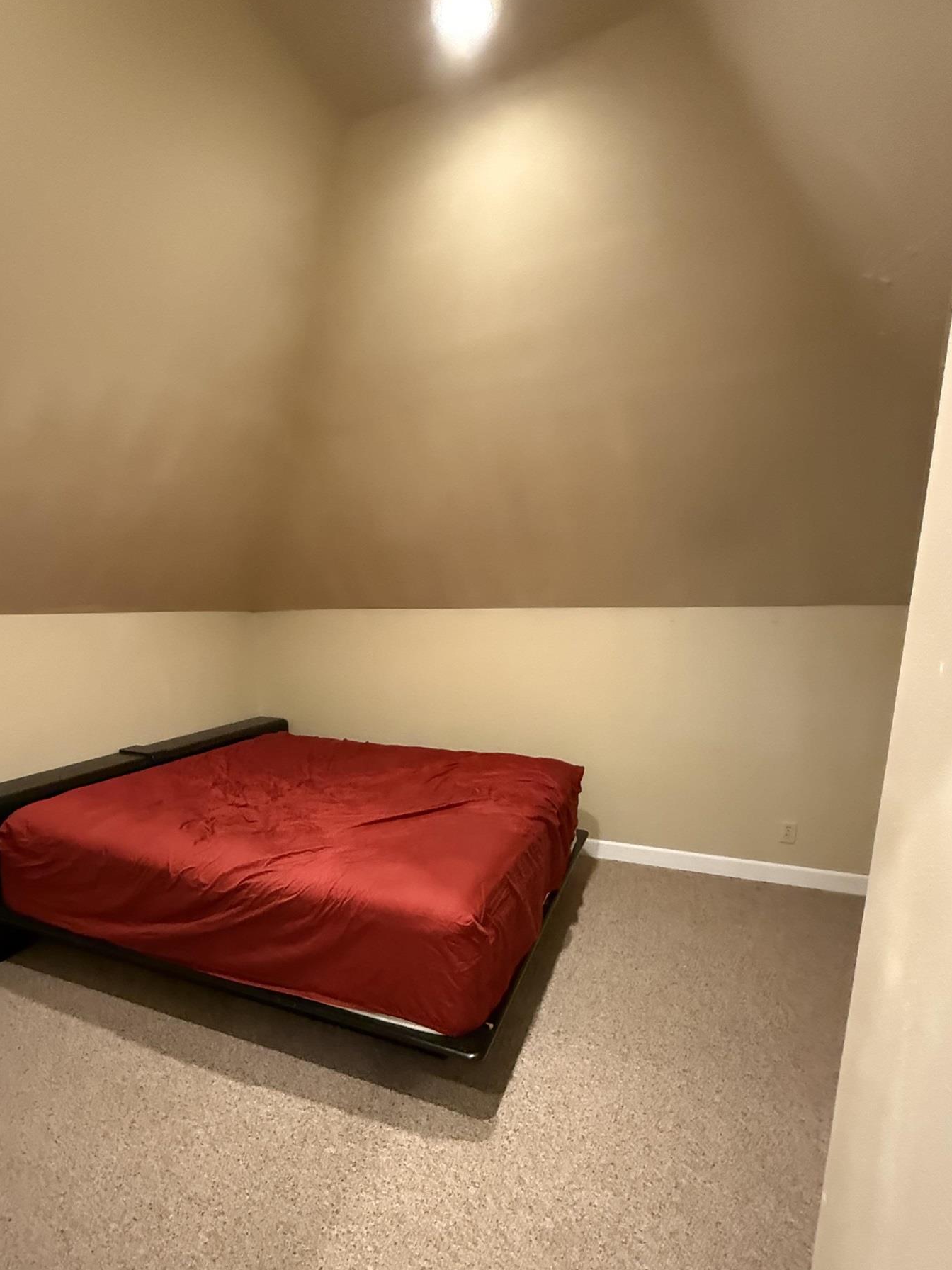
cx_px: 384
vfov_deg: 86.8
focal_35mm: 18
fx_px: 660
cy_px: 753
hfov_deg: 70.9
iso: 1250
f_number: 2.2
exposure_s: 1/60
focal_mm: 2.22
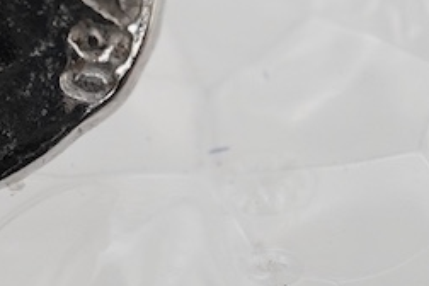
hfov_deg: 6.8
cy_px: -30
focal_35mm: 301
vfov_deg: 4.6
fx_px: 3587
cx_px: 93
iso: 400
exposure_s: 1/125
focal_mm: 30
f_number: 16
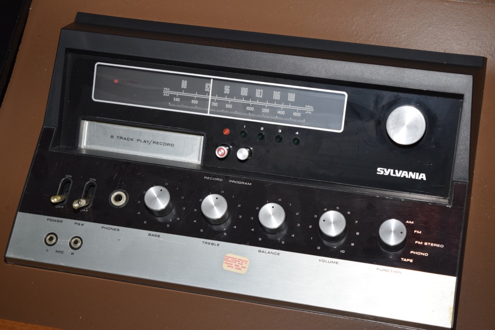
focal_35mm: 75
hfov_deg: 27.0
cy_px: 165
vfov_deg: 18.2
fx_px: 1031
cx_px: 248
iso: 500
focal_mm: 50
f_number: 5.6
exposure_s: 1/60
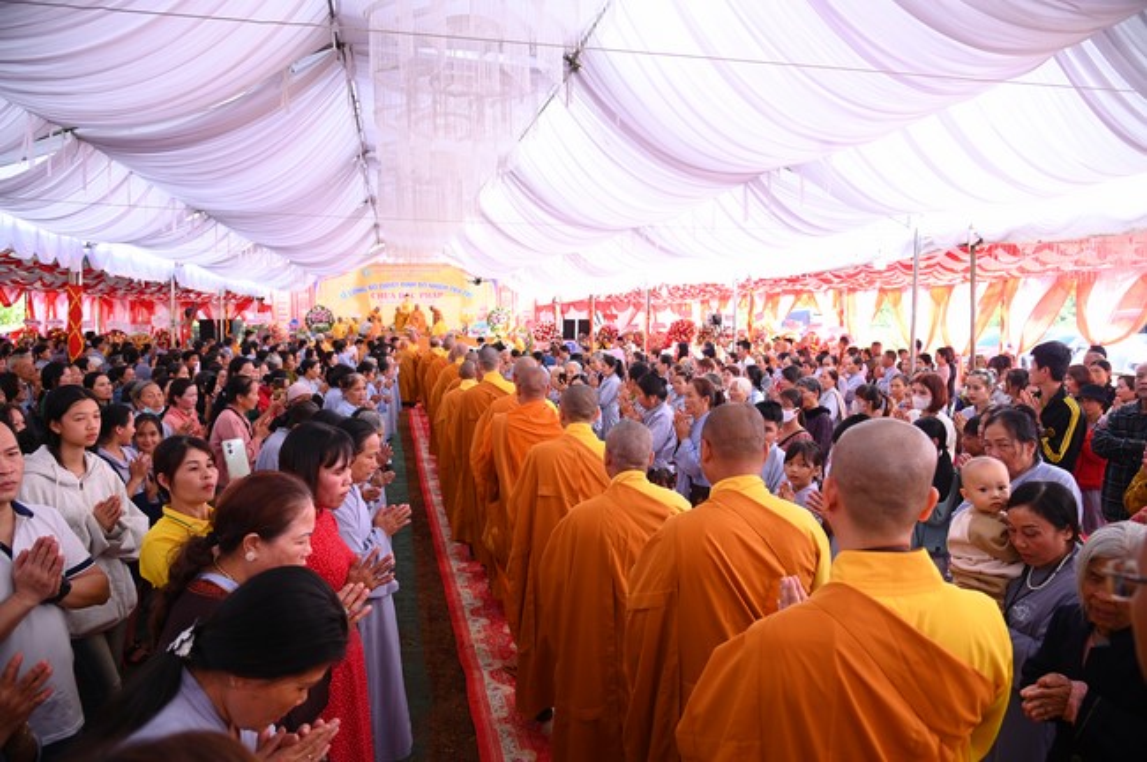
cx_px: 574
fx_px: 764
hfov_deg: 73.8
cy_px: 381
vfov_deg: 53.0
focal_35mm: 24
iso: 1000
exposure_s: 1/250
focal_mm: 24
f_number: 4.5
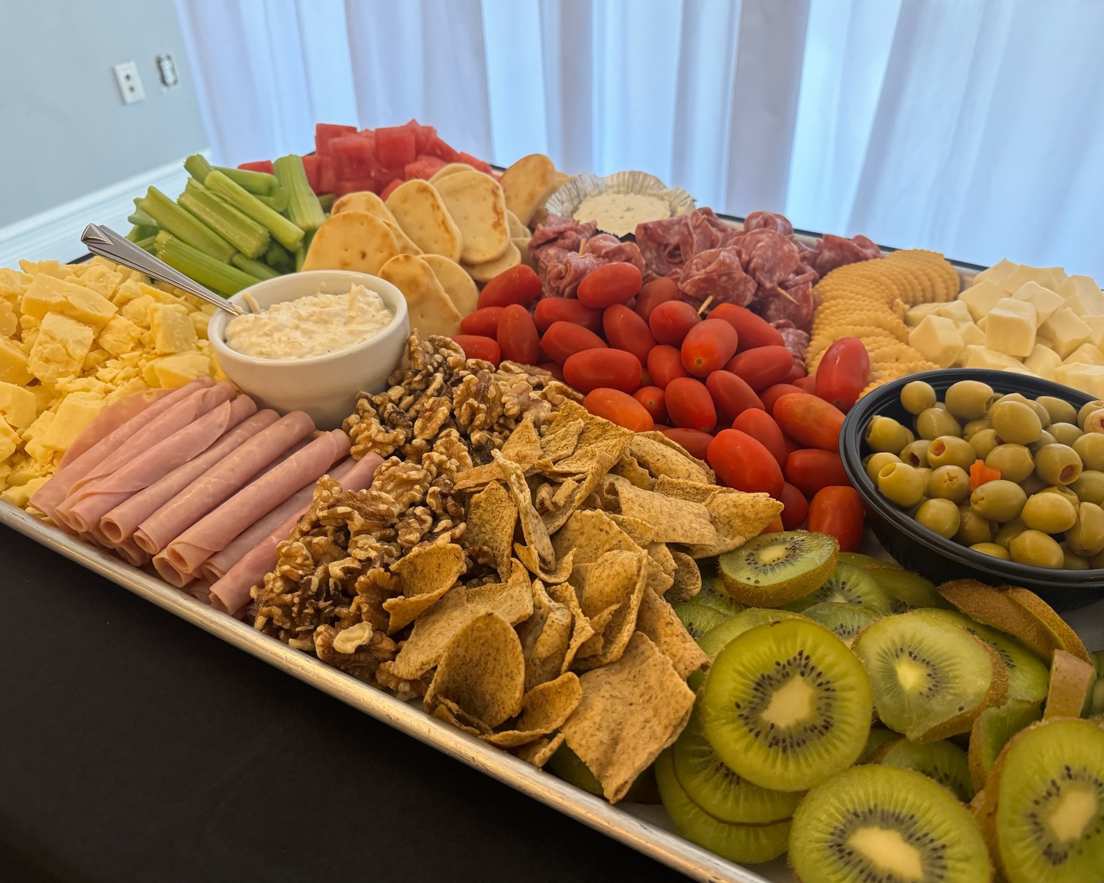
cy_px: 454
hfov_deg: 65.9
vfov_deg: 54.9
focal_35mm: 26
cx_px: 595
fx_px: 850
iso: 500
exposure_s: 1/60
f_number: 1.78
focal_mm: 6.76
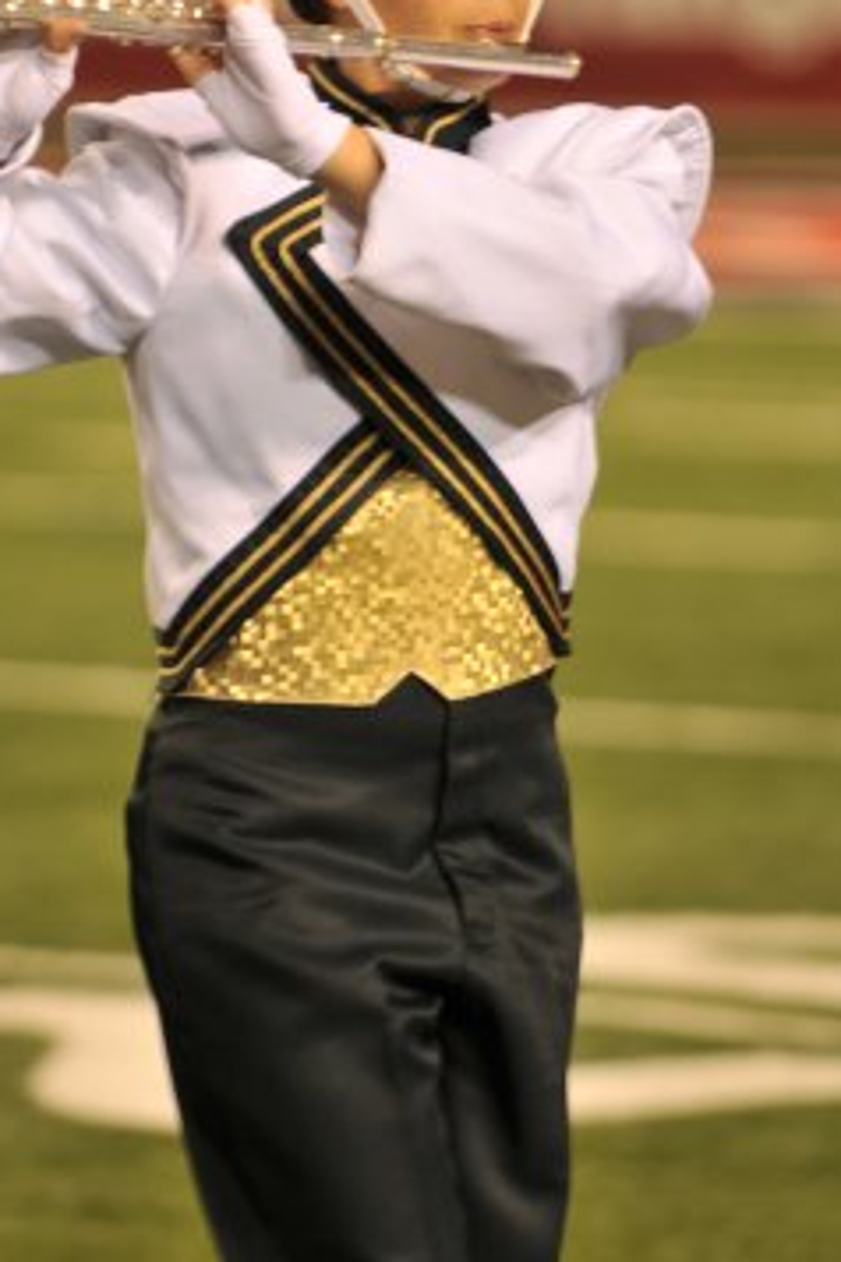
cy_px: 513
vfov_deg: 4.1
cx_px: 380
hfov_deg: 2.7
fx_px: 17660
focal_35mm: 504
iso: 220
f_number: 2.8
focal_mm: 200
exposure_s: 1/60
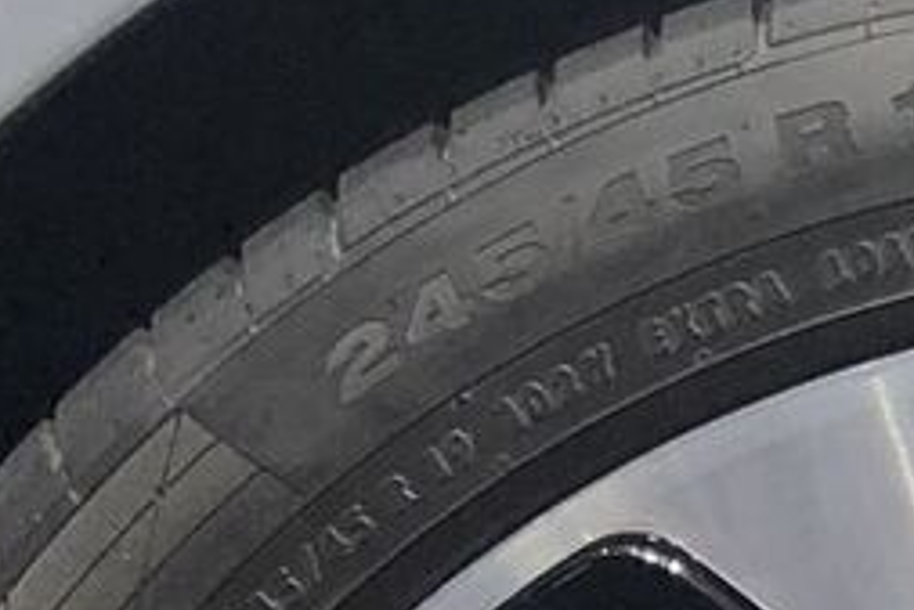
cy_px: 823
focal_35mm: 221
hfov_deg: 8.5
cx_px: 2215
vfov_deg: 6.2
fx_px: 5614
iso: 32
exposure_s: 1/35
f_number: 1.8
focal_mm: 3.99
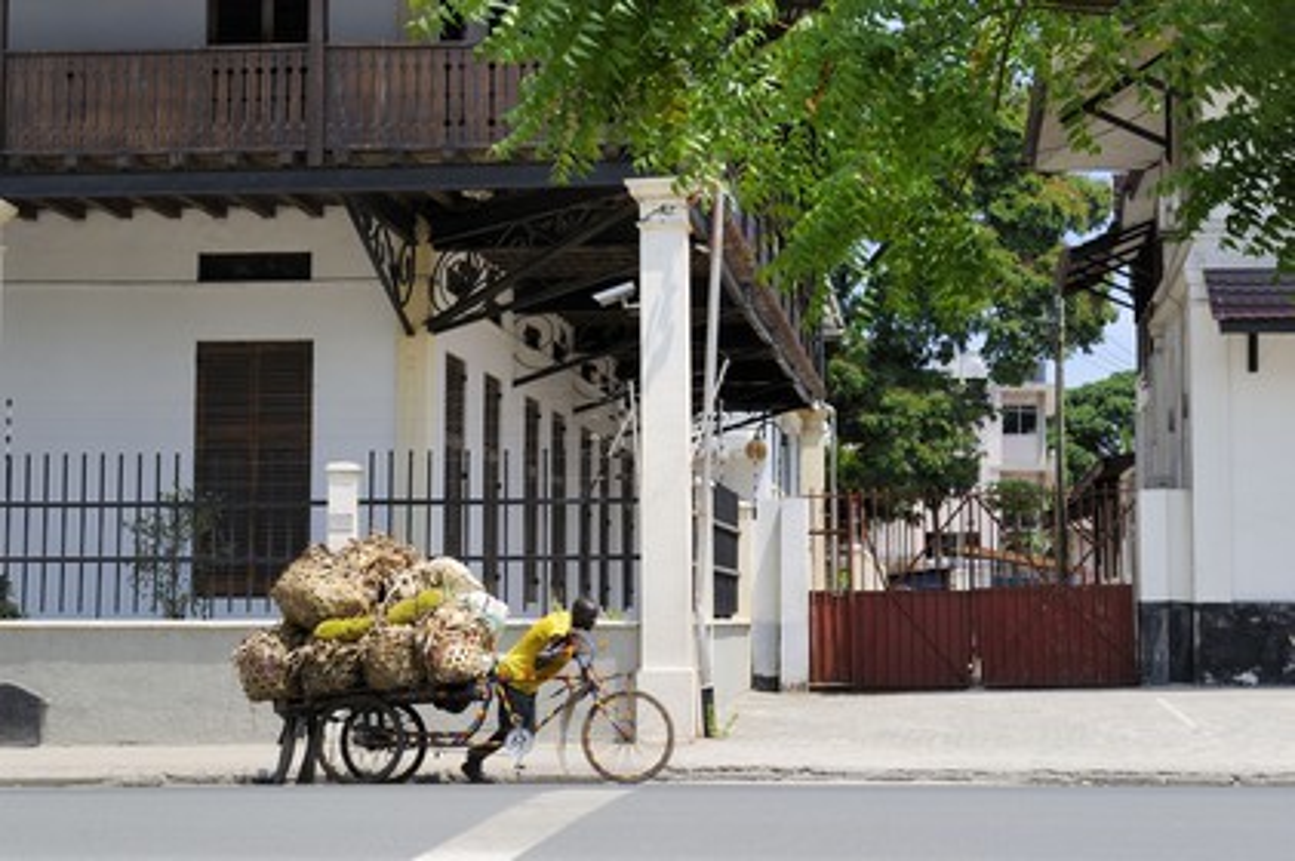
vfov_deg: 19.4
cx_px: 648
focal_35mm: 70
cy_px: 430
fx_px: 2516
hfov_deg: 28.9
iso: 200
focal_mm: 70
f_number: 11
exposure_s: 1/200
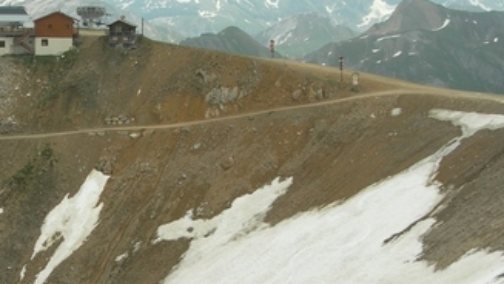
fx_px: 1016
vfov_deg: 15.8
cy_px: 204
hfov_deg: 27.3
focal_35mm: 76
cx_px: 94
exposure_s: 1/417
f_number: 4.8
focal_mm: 7.8
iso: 50
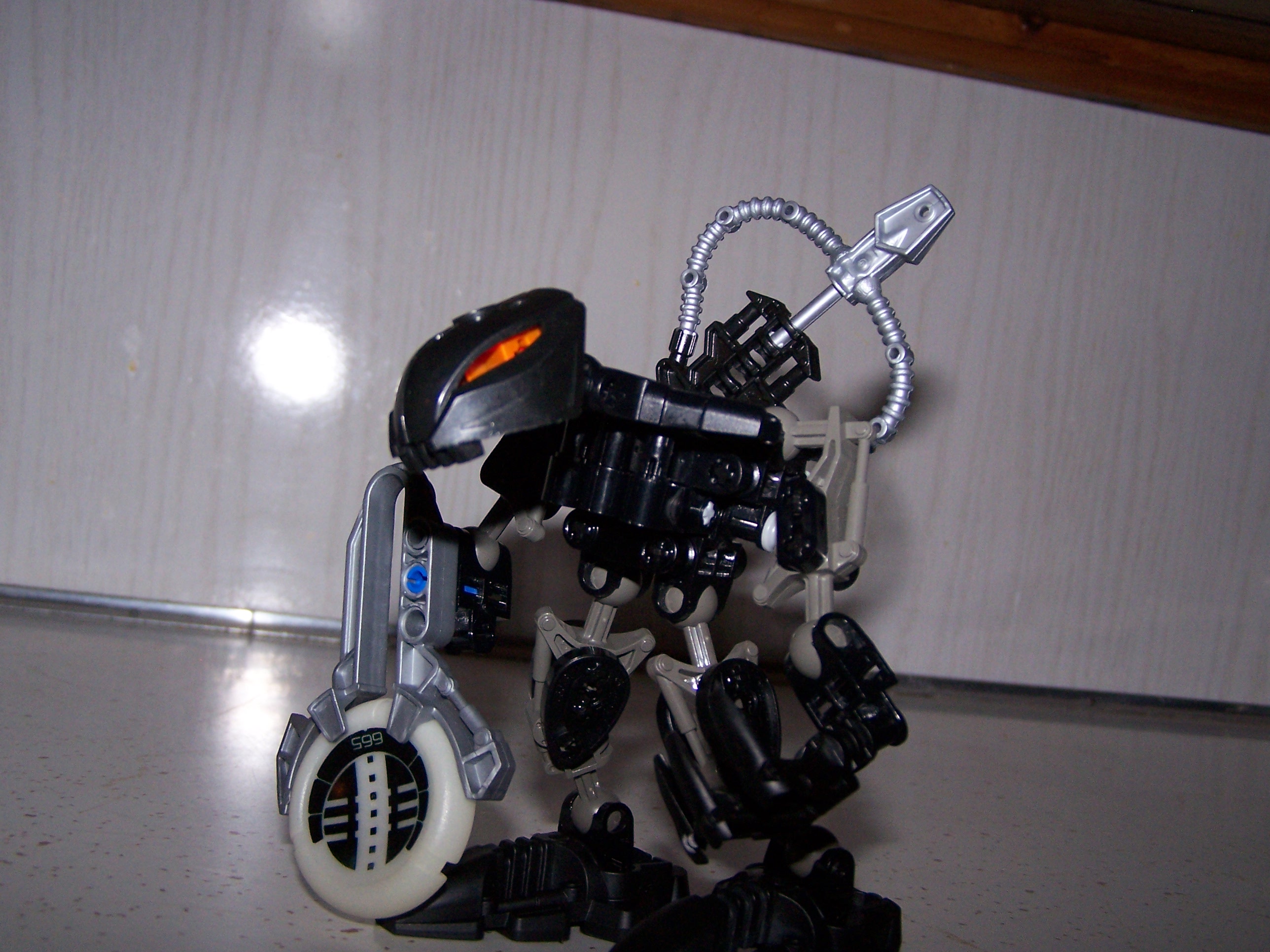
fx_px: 1468
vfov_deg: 36.0
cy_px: 476
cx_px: 635
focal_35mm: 40
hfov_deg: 46.8
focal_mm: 6.7
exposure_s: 1/60
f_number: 2.8
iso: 140
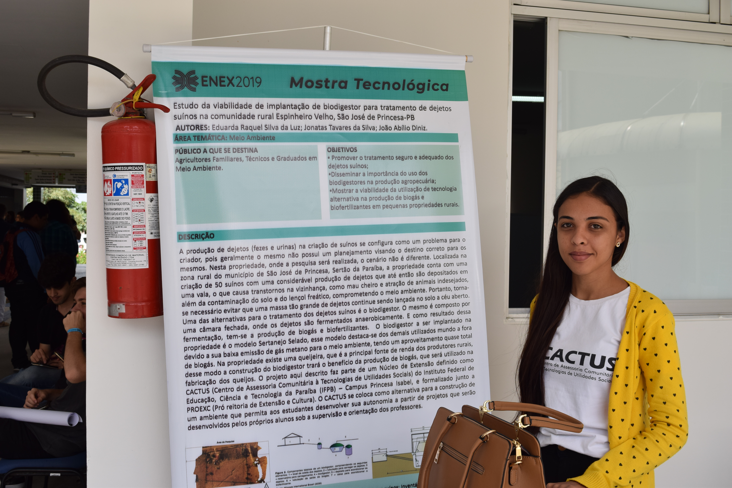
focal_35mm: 39
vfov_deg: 34.2
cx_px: 366
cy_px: 244
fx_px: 793
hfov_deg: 49.5
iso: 200
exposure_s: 1/320
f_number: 9
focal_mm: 26
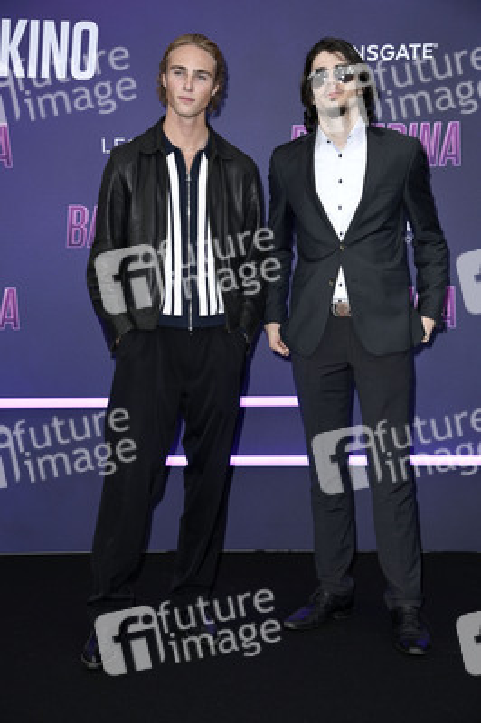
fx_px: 1365
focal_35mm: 68
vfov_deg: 29.7
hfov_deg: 20.0
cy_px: 362
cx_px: 240
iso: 320
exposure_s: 1/250
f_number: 5.6
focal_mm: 68
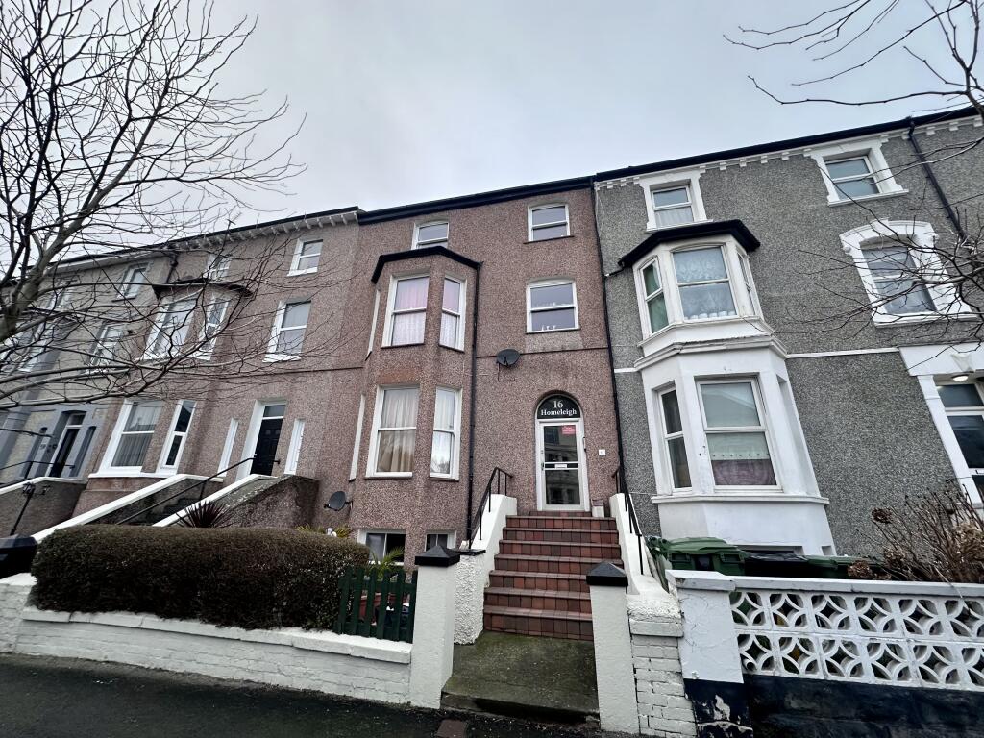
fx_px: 398
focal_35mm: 14
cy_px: 369
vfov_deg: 85.7
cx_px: 492
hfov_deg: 102.1
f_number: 2.2
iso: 125
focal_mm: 2.22
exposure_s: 1/99
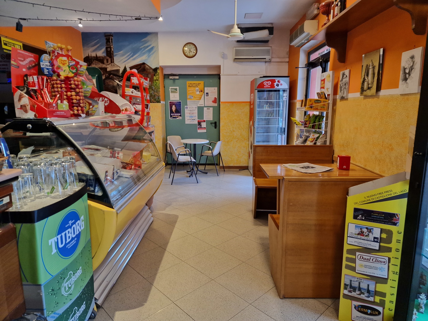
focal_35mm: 23
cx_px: 214
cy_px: 160
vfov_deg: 58.9
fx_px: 284
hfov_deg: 73.9
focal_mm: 6.4
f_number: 1.8
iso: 640
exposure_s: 1/50
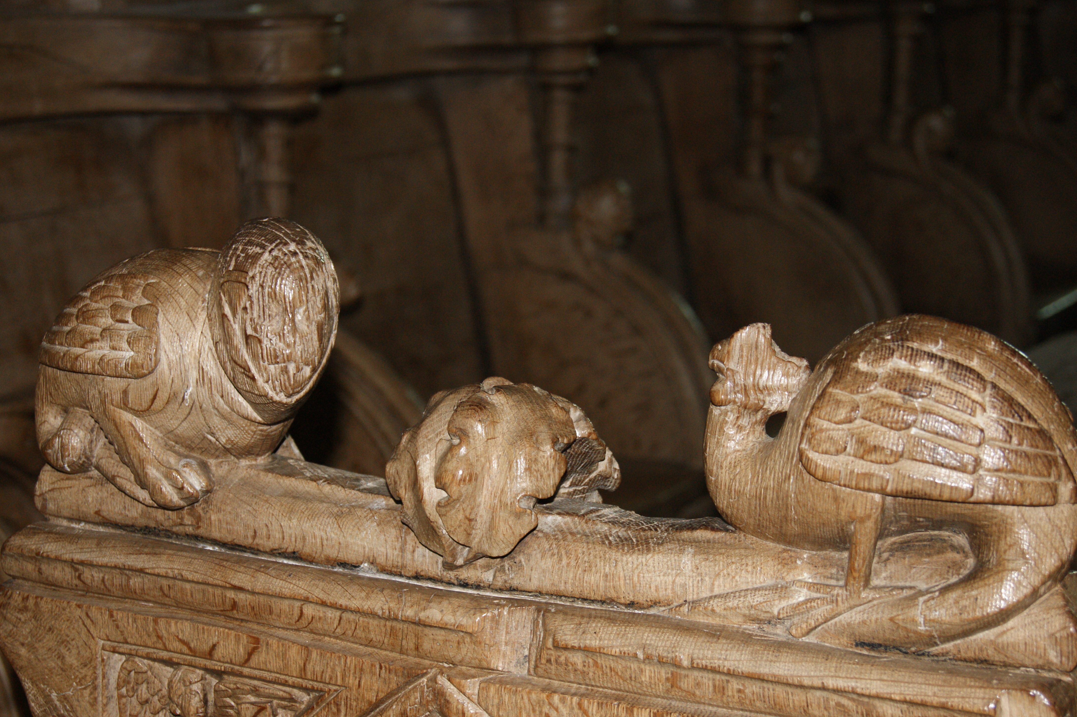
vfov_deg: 19.0
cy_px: 370
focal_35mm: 72
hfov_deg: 28.3
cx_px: 556
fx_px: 2139
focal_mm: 45
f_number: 5.6
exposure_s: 1/80
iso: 400
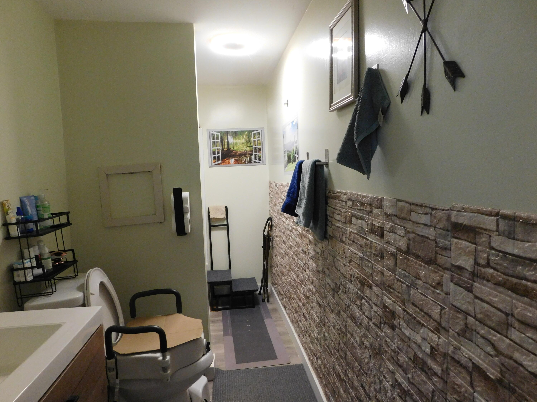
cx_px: 268
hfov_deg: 73.9
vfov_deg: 58.9
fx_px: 357
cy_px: 201
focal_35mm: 23
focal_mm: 4
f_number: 3
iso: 400
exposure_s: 1/15
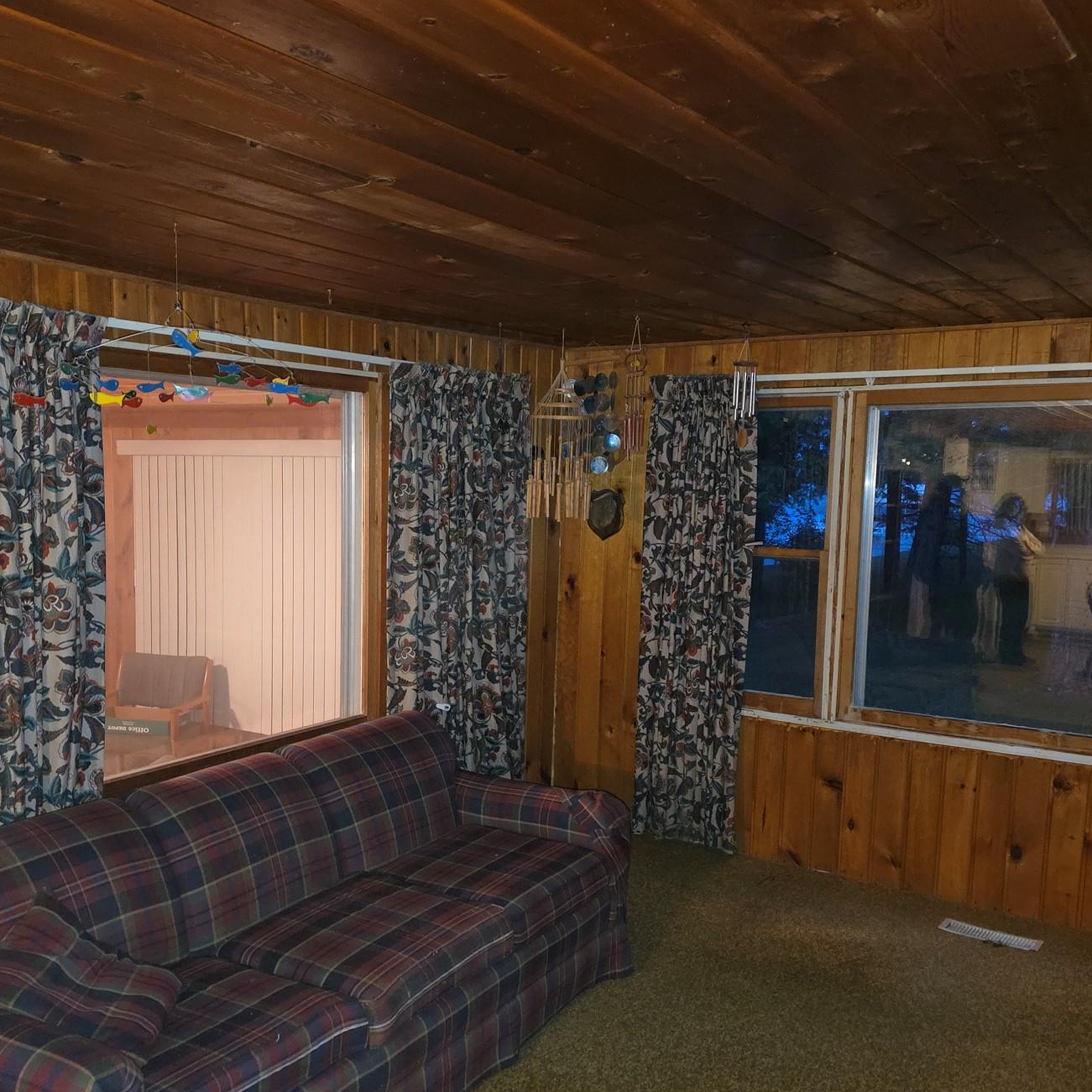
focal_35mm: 32
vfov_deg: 51.0
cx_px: 463
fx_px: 1142
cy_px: 619
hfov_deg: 50.9
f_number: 1.7
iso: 500
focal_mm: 6.3
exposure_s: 1/12
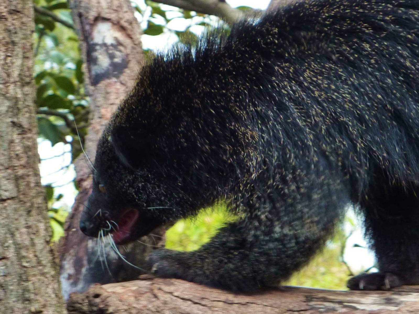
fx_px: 3194
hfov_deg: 7.5
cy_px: 157
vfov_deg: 5.6
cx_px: 210
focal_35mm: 264
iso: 125
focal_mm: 24.1
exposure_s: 1/100
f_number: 4.5
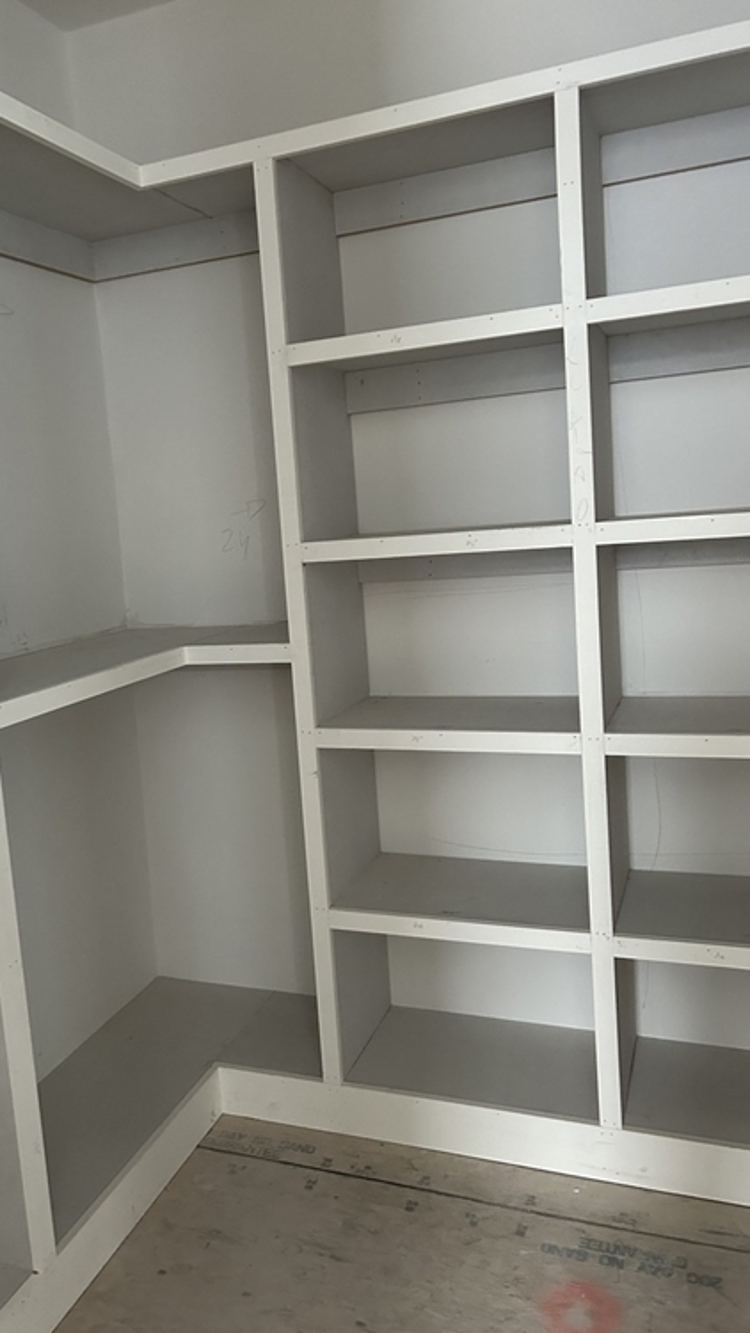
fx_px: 1025
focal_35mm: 29
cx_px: 275
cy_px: 658
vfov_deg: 66.1
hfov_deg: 39.9
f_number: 1.5
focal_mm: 5.7
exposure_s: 1/60
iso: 400
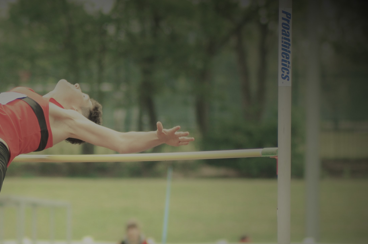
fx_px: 5216
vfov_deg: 2.7
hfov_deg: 4.0
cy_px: 207
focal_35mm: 511
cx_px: 67
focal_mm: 195
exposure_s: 1/1250
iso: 400
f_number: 5.6
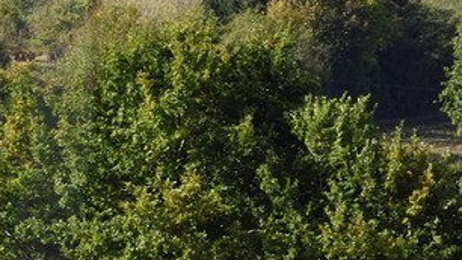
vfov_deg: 3.2
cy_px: 89
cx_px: -530
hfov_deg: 5.5
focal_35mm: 383
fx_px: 4691
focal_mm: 70
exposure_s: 1/250
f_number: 11
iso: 200
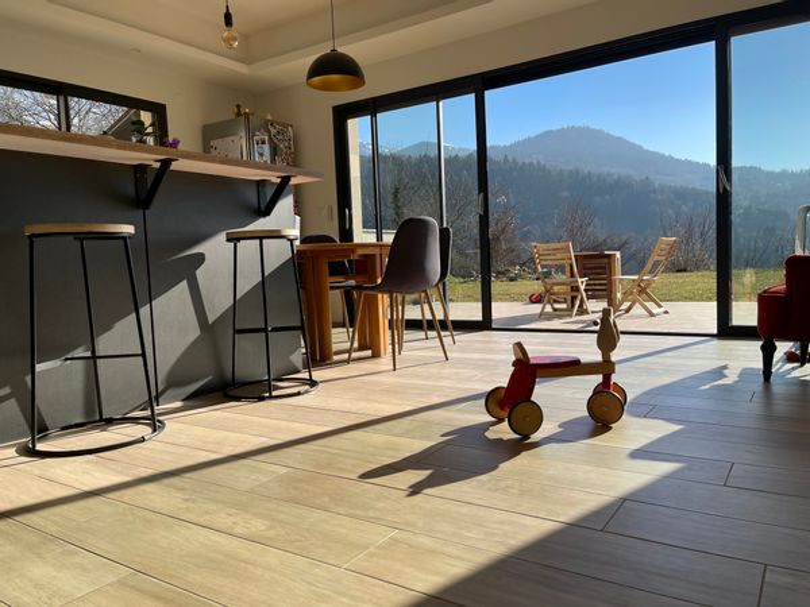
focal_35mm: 26
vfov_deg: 53.1
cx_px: 405
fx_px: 608
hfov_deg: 67.3
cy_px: 304
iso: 32
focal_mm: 5.1
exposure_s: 1/2083
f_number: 1.6
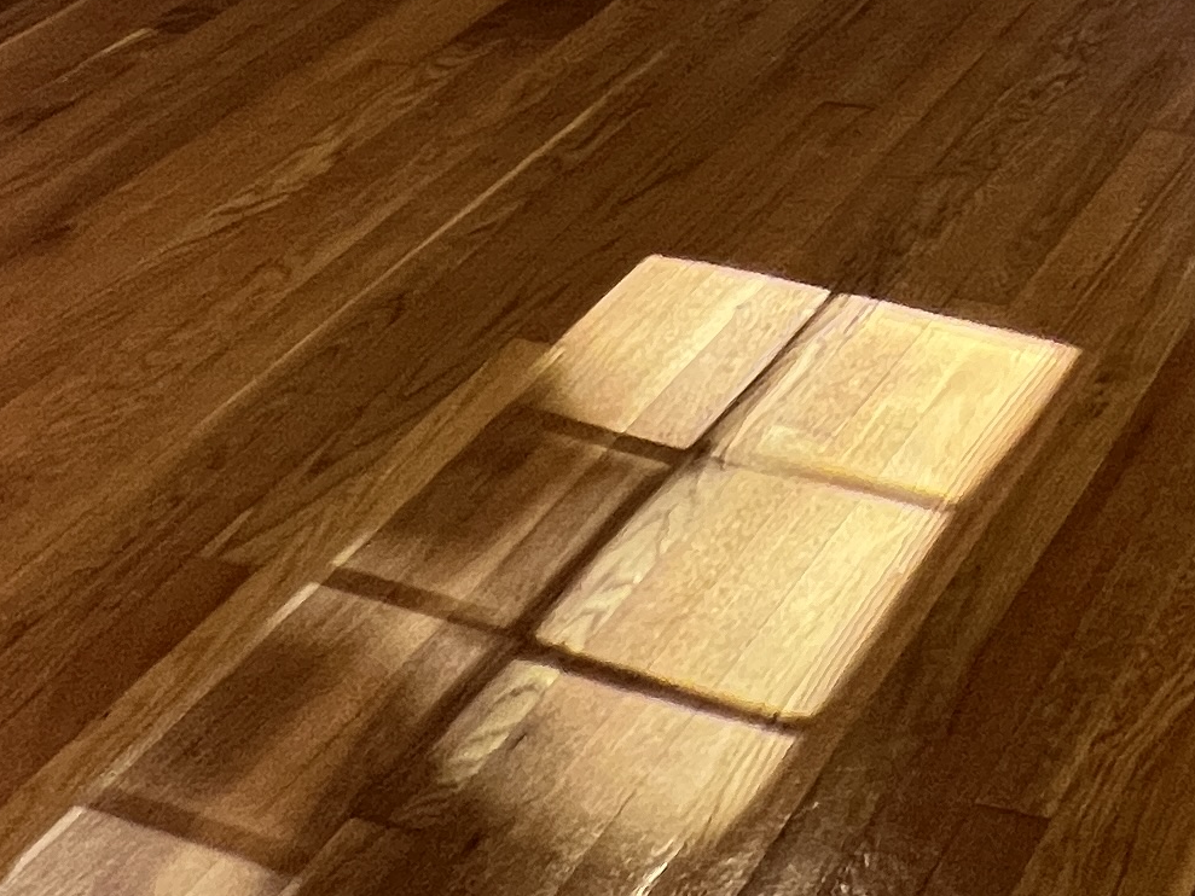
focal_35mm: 53
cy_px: -820
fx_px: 1830
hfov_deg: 26.6
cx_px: 1773
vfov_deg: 19.0
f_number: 1.8
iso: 160
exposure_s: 1/60
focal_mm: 1.57
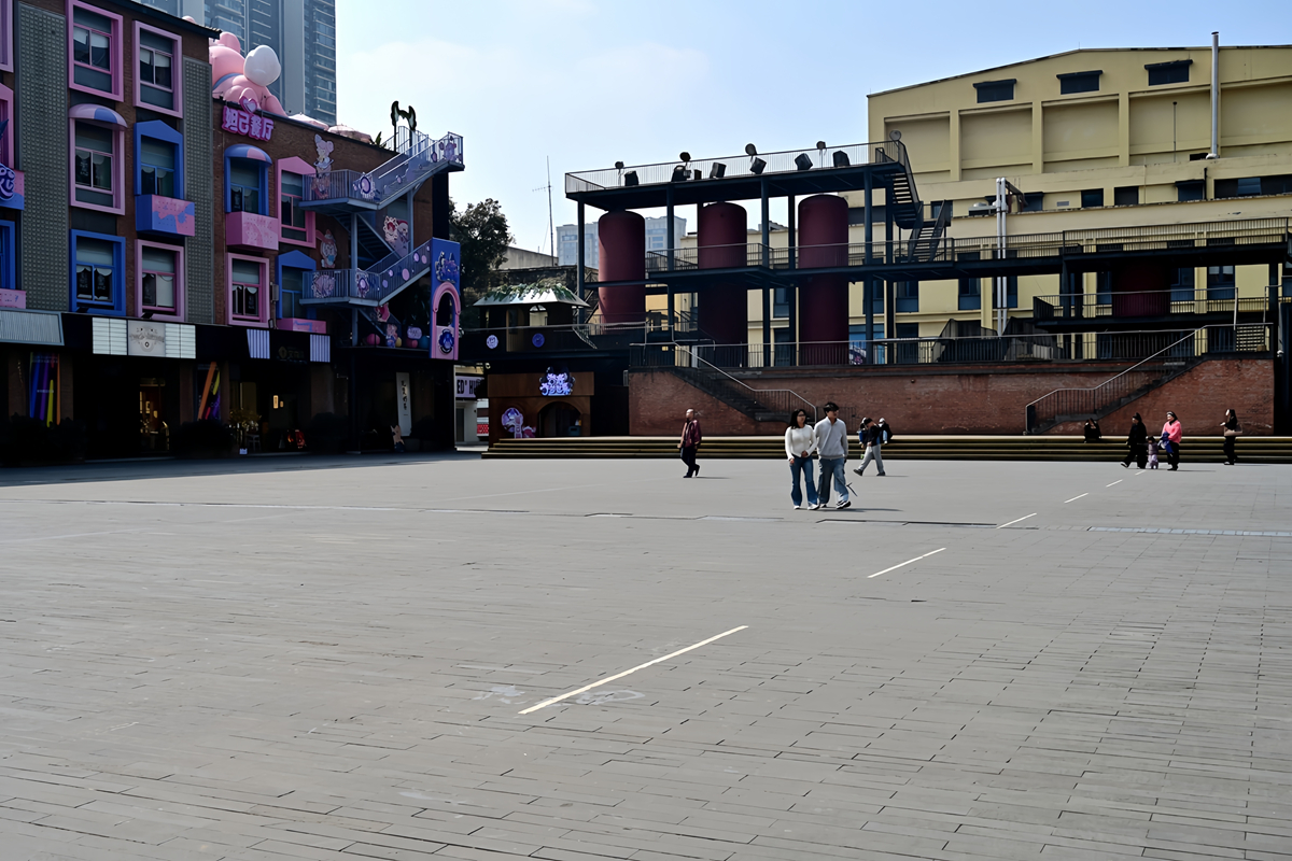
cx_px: 646
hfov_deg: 53.1
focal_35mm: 36
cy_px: 430
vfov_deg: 36.9
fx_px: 1292
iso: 110
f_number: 8
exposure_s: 1/160
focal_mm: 36
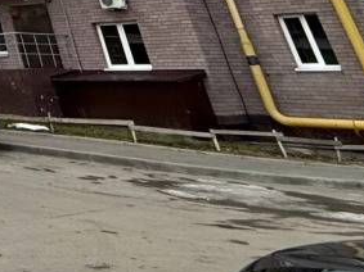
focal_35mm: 62
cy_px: -256
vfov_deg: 17.6
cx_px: -354
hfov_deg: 19.3
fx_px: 652
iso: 64
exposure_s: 1/549
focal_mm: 2.22
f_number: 2.2
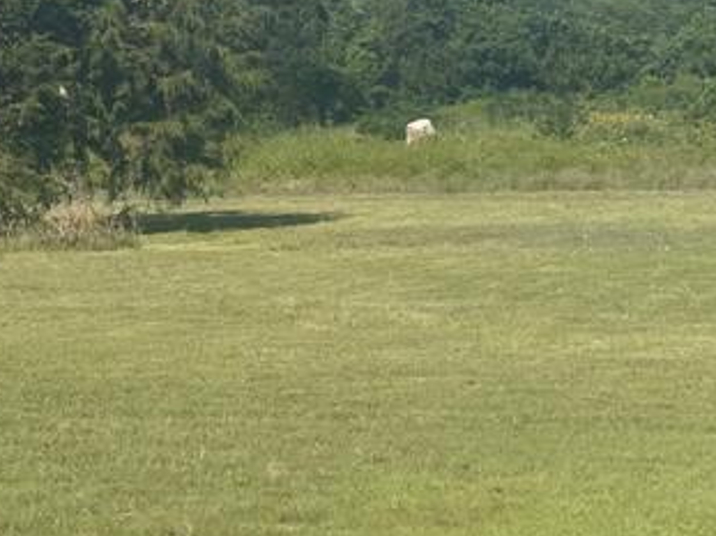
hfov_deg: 9.4
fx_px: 4363
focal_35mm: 211
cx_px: 113
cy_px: 306
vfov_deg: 7.0
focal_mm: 7.5
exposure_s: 1/1908
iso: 32
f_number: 2.2
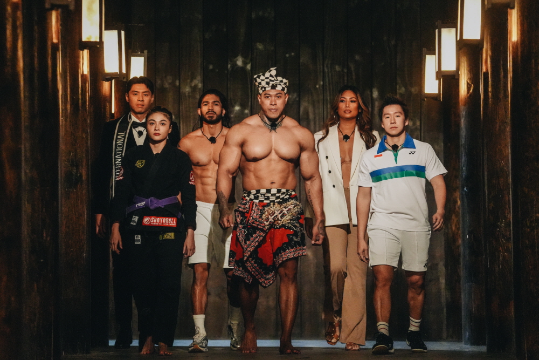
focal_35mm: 200
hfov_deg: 10.3
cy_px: 180
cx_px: 270
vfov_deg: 6.9
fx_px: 2995
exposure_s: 1/250
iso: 12800
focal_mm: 200
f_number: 2.8
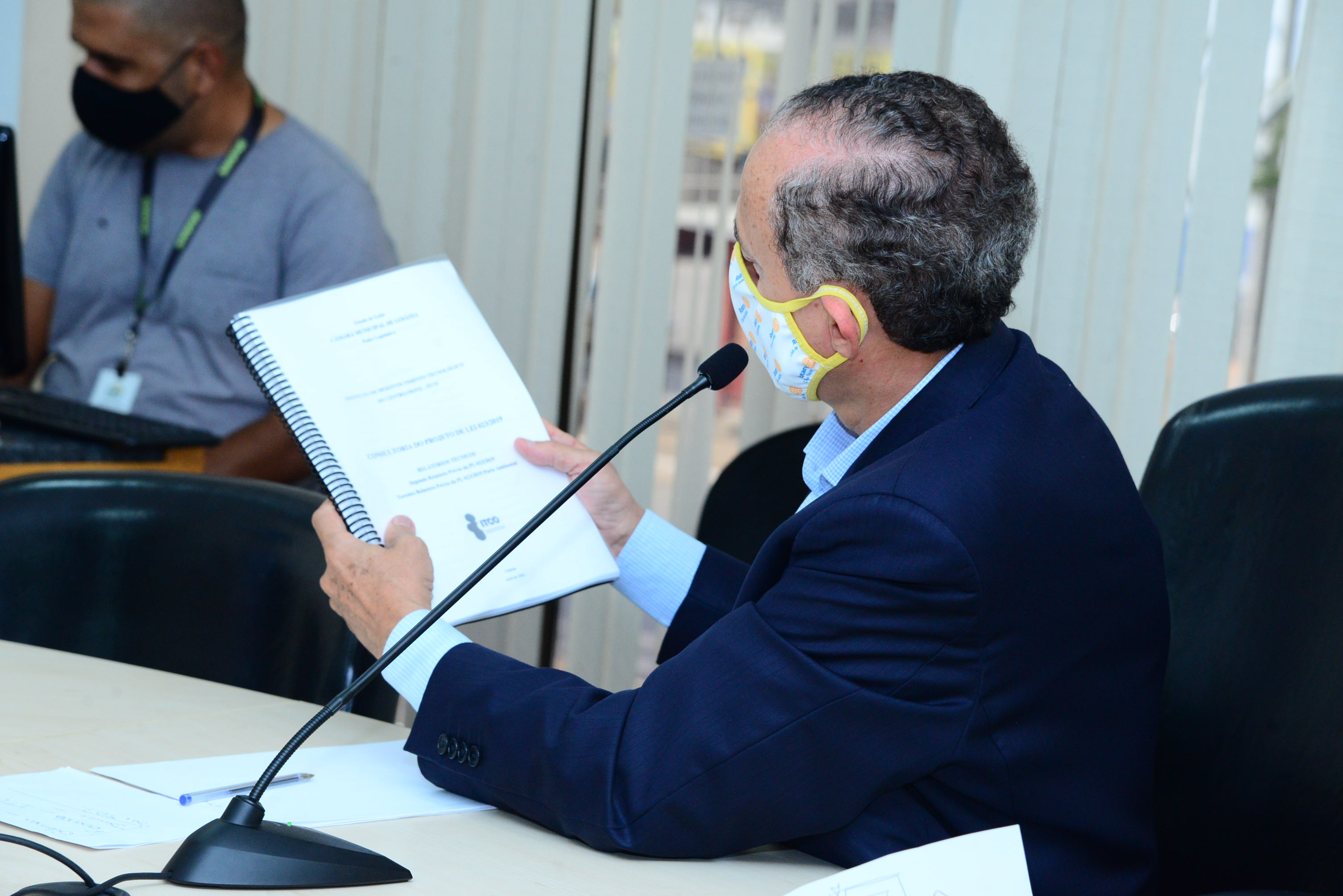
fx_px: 4478
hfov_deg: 17.1
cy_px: 448
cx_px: 672
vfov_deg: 11.4
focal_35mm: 120
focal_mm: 120
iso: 2500
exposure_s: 1/160
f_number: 8
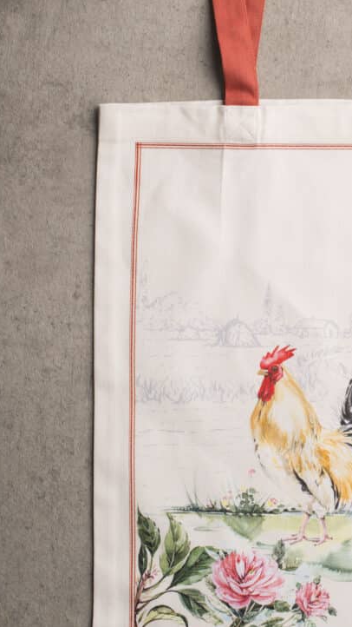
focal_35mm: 87
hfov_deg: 13.7
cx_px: 337
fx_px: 1444
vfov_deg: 24.4
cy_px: 227
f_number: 8
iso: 100
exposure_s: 1/160
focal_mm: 50
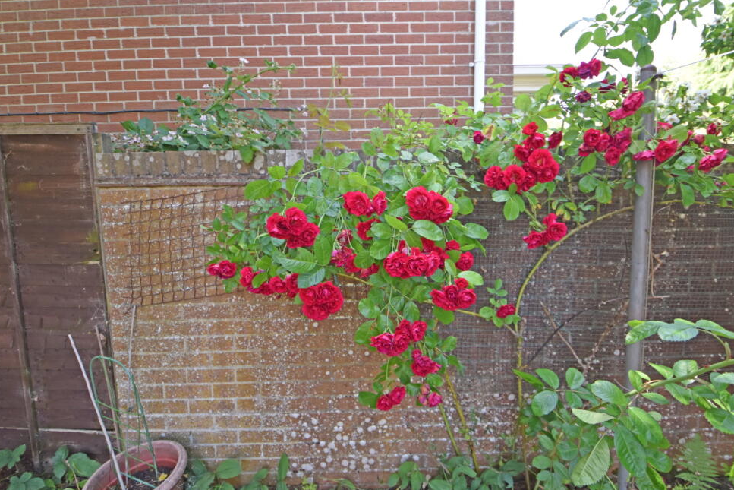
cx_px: 383
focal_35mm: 18
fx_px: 372
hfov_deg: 89.1
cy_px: 243
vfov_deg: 66.6
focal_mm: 11.5
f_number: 3.5
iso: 400
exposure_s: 1/250
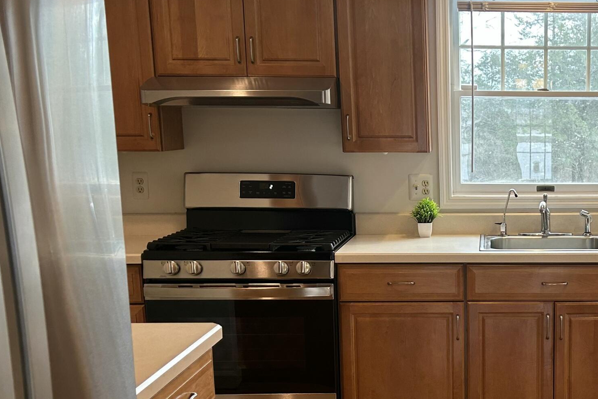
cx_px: 529
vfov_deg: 24.4
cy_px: 282
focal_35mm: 55
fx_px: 913
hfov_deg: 34.4
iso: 64
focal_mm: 5.7
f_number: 1.5
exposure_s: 1/120
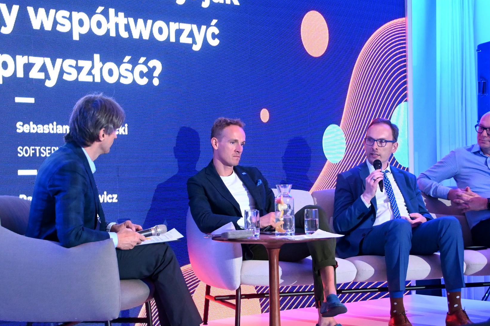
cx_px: 273
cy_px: 148
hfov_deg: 31.4
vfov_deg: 21.2
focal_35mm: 64
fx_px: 871
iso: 4500
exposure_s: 1/60
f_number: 3.3
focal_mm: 34
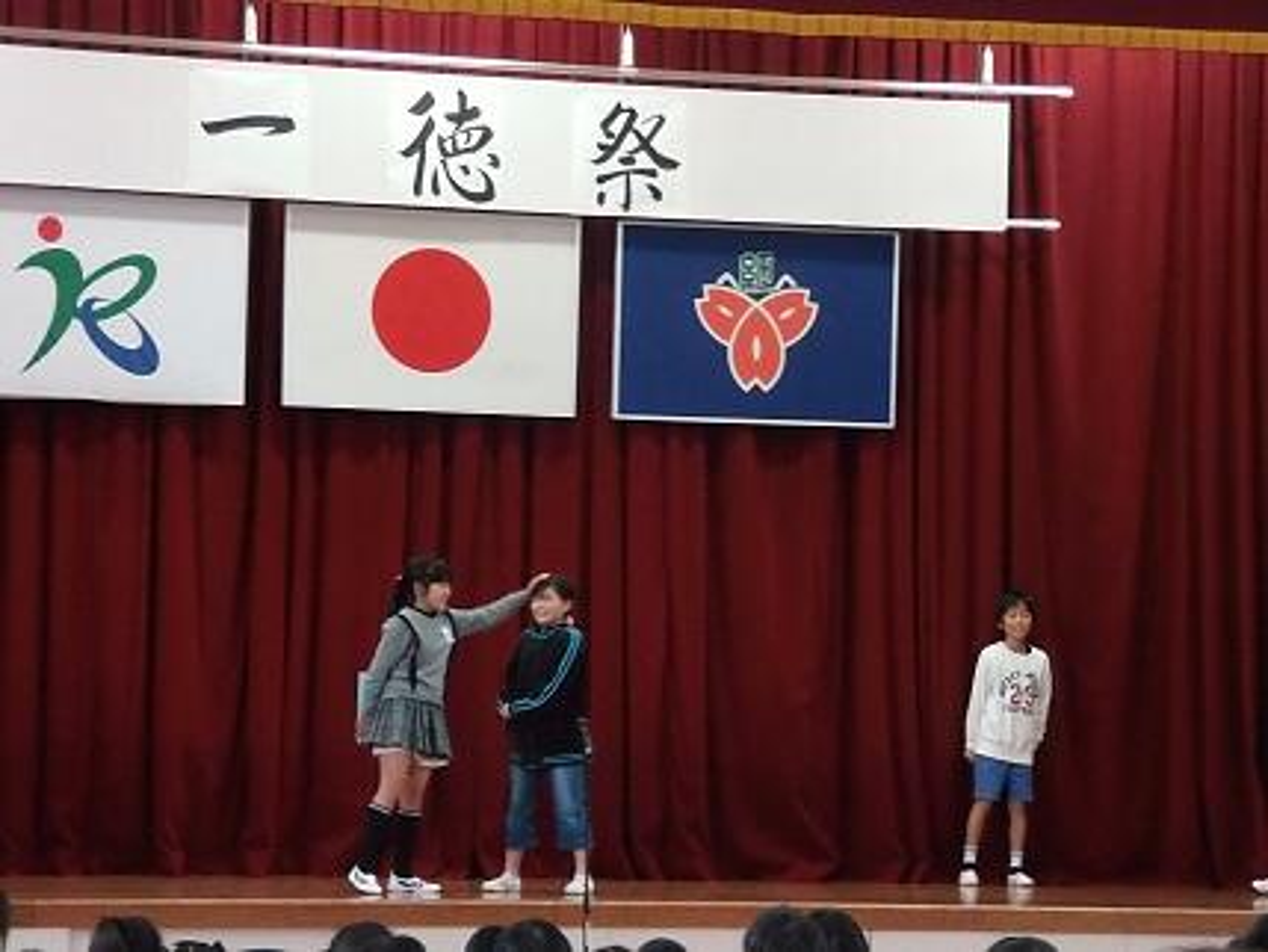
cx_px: 634
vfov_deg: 11.1
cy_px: 476
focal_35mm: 134
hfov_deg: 14.7
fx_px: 4910
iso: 800
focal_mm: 23.8
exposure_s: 1/25
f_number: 4.6
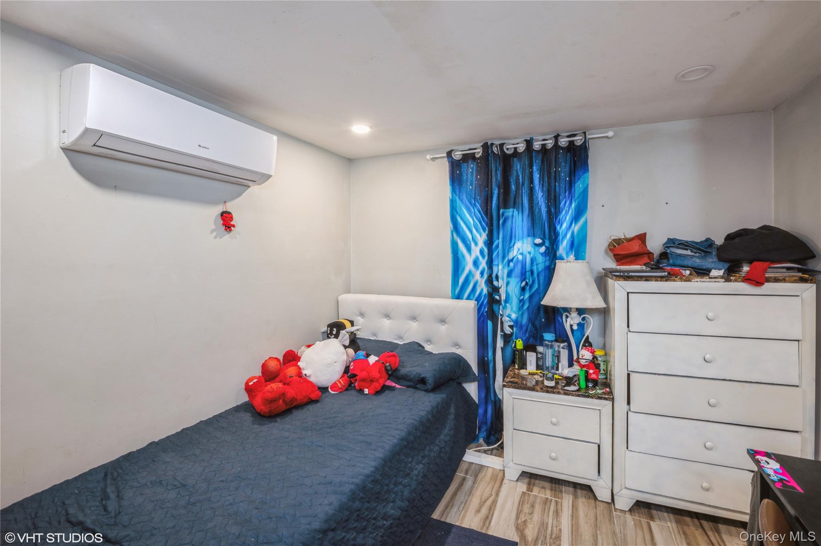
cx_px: 410
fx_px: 319
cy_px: 273
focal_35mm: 14
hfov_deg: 104.3
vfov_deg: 81.1
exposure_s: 1/1.67
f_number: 11
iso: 200
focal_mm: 14
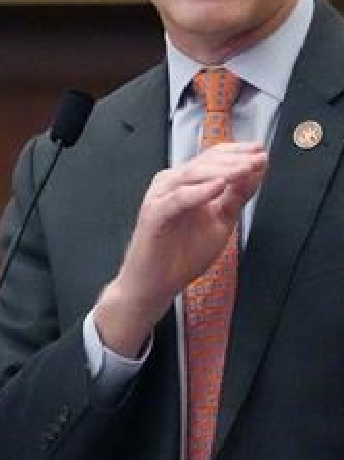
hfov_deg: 1.7
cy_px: 90
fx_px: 11669
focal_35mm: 879
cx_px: 201
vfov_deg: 2.3
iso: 25600
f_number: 5.6
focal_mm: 312
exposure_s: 1/250
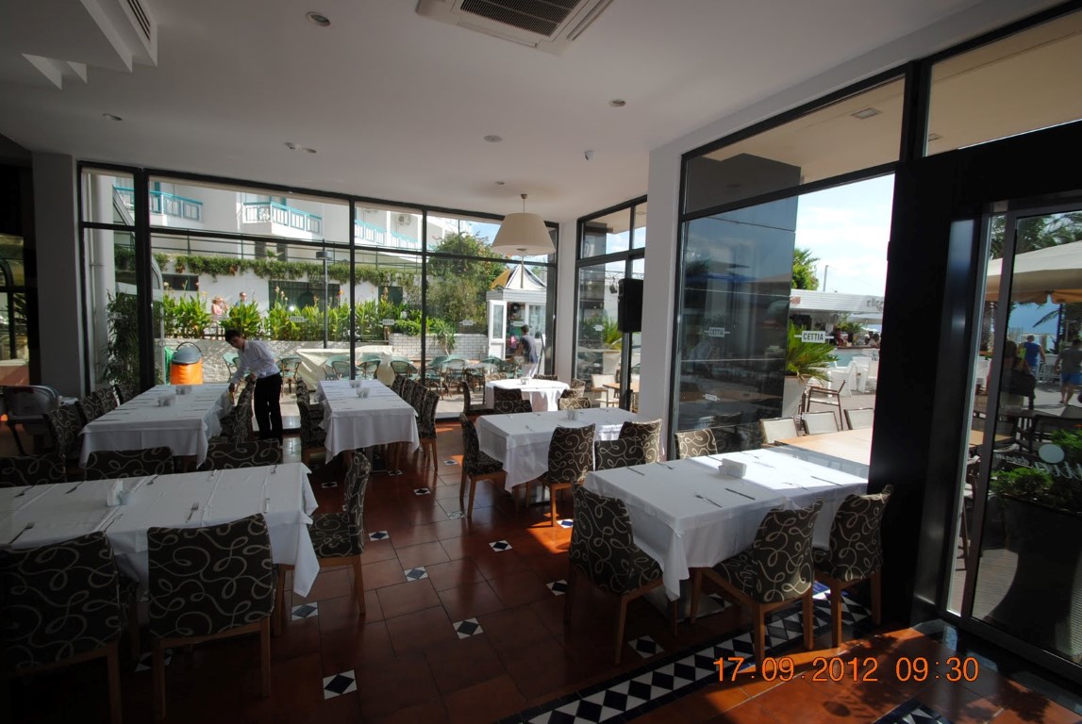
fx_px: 451
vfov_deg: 77.5
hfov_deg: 100.3
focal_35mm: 15
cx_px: 541
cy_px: 362
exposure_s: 1/200
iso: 100
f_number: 6.3
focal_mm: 10
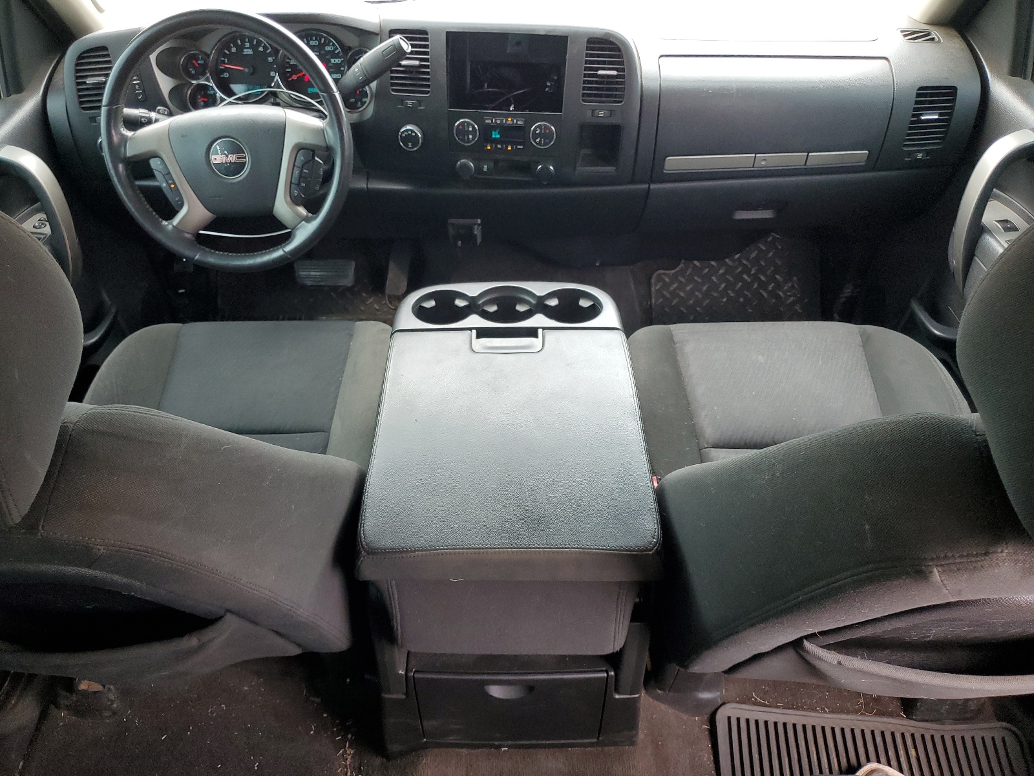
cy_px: 388
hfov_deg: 67.3
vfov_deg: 53.1
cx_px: 517
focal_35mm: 26
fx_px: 777
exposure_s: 1/120
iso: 98
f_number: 1.5
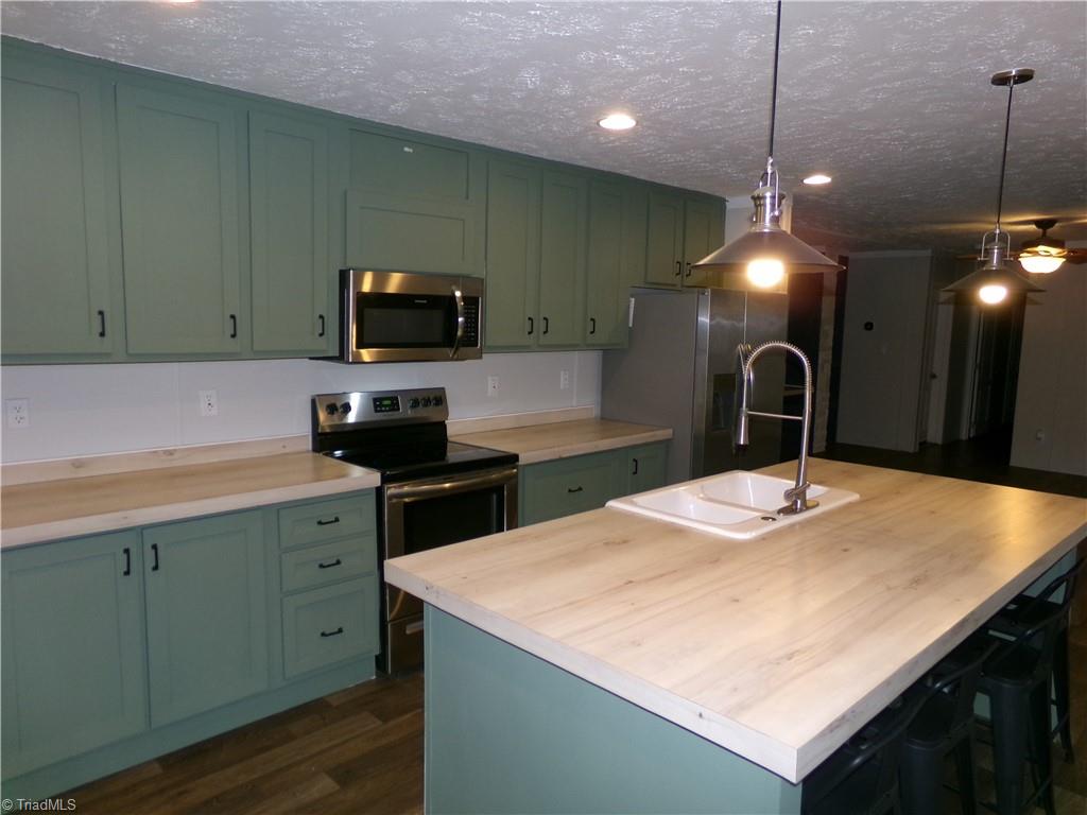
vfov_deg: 56.8
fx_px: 754
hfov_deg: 71.6
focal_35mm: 24
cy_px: 408
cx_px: 544
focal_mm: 4.3
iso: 200
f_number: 3.7
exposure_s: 1/34
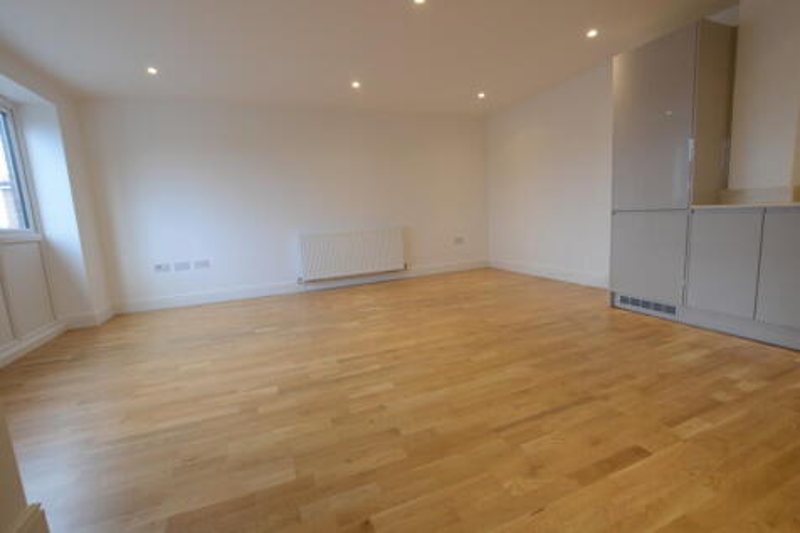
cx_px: 400
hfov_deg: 100.4
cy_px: 266
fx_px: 333
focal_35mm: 15
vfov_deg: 77.3
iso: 560
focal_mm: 10
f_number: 13
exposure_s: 1/15
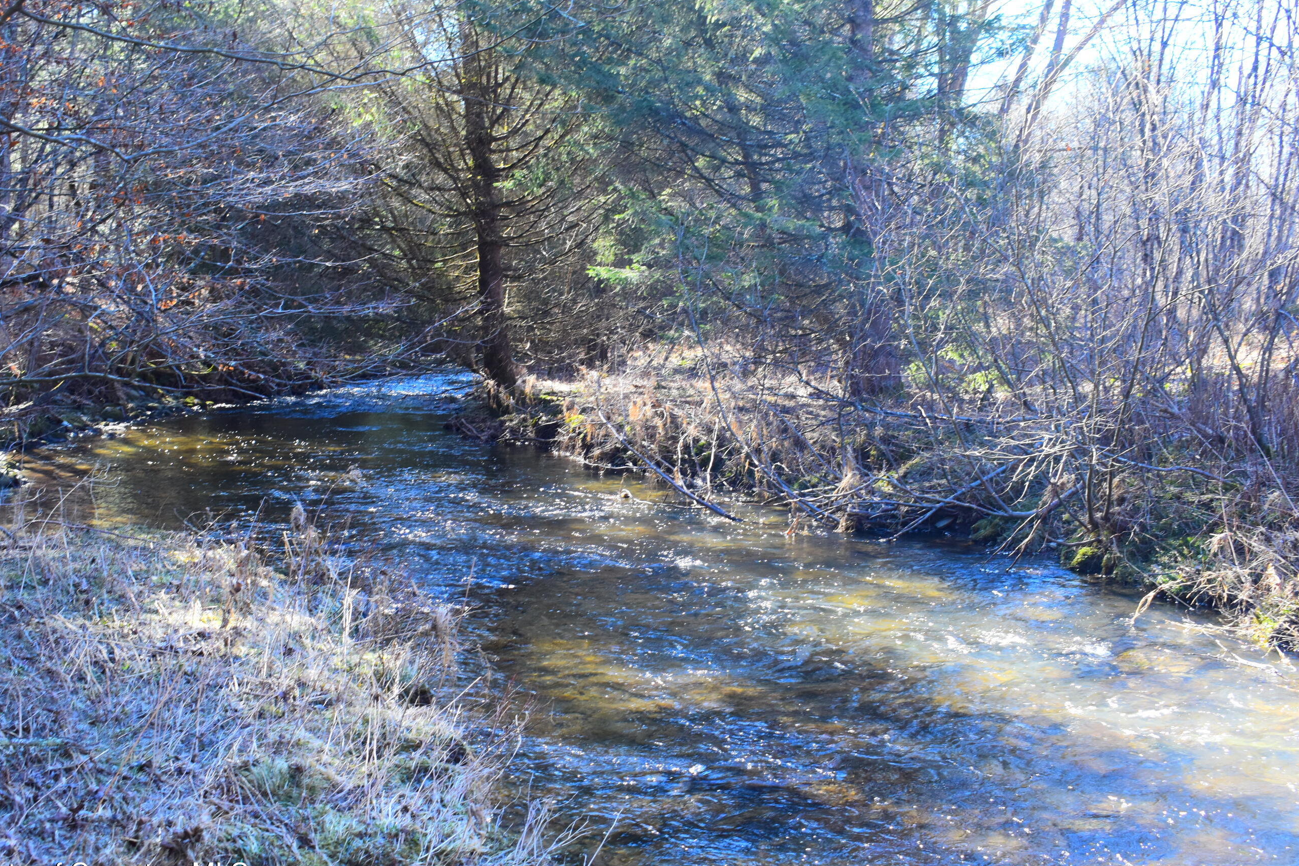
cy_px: 414
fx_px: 1515
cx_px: 586
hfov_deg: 46.3
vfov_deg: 31.9
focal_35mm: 42
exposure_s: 1/160
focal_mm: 24
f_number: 6.3
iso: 400
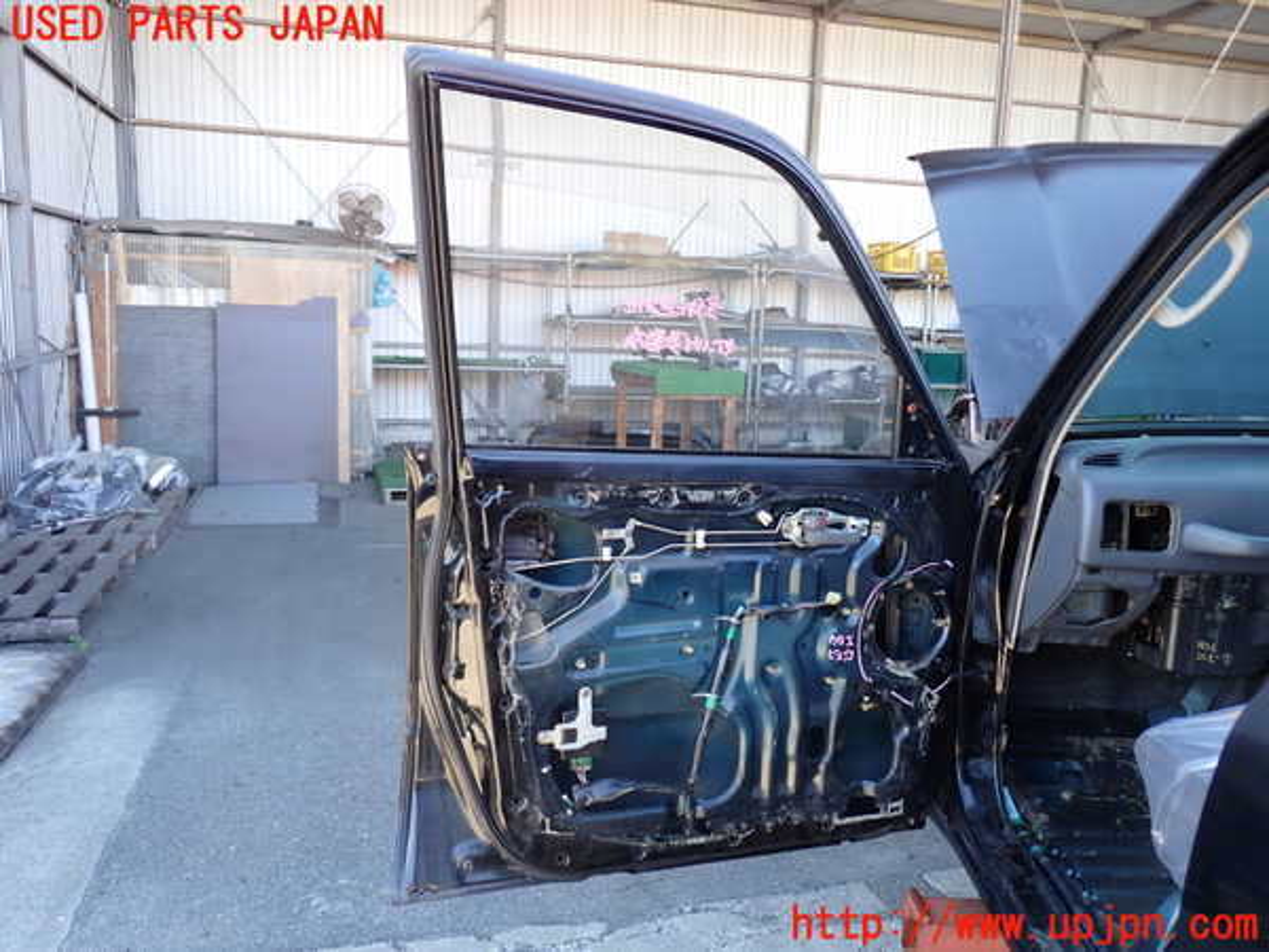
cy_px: 476
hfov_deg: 63.4
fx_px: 1026
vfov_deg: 49.7
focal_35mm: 28
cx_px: 634
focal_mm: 5.05
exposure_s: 1/60
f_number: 2.2
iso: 100
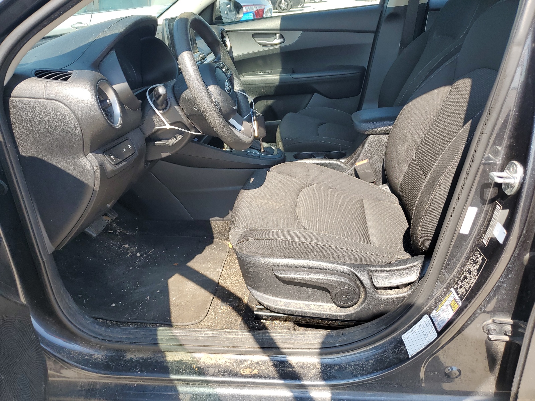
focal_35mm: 26
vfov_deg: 53.1
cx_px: 268
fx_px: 402
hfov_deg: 67.3
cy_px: 200
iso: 50
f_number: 1.5
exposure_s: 1/588
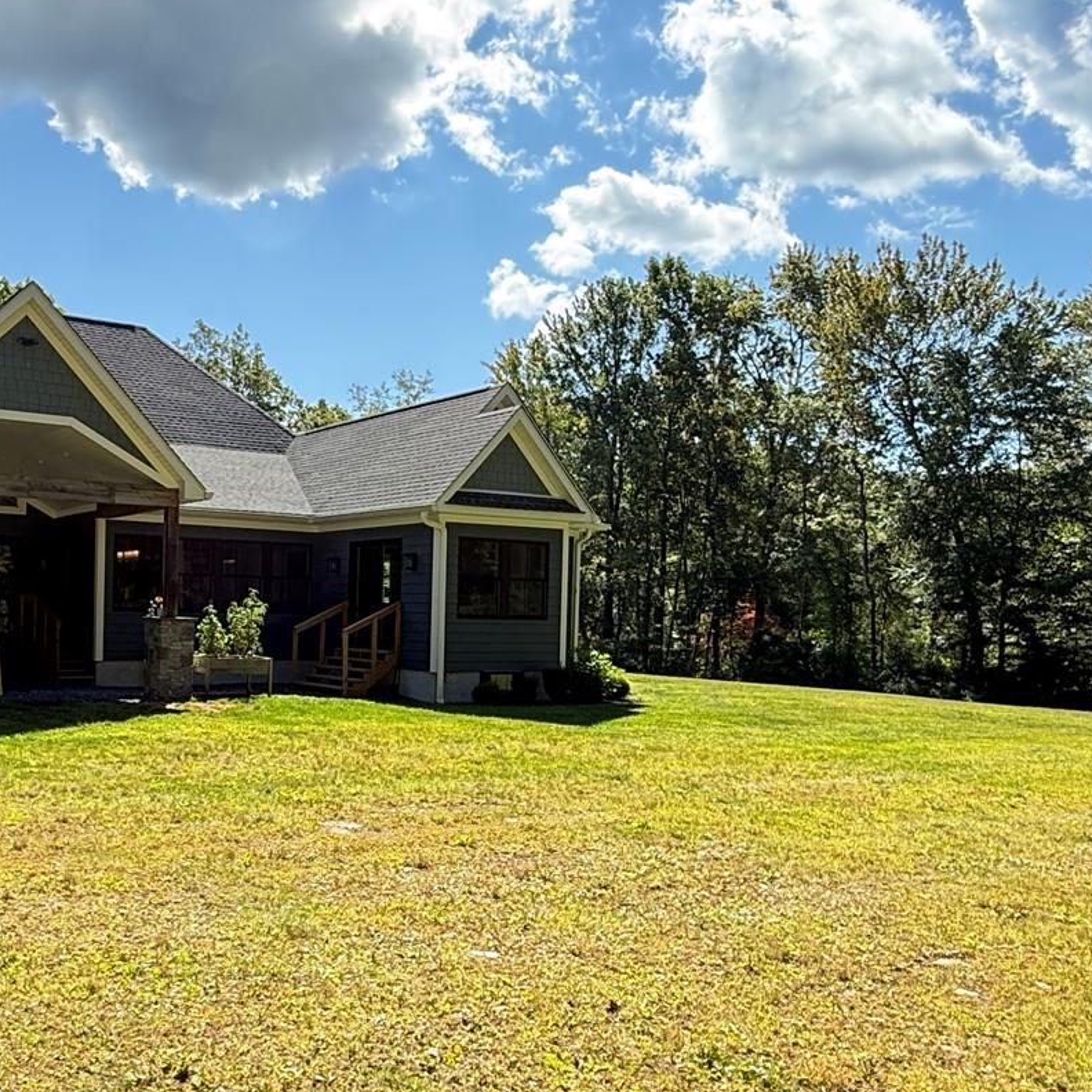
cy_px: 626
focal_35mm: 32
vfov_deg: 50.9
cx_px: 259
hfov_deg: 48.9
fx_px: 1142
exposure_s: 1/455
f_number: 2.2
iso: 50
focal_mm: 2.22
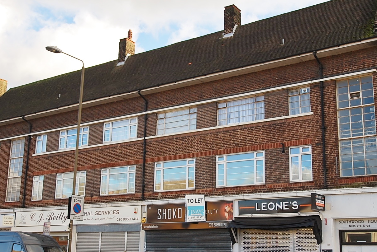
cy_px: 149
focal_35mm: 48
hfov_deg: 41.1
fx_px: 503
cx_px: 188
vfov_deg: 28.1
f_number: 5.6
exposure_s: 1/125
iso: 100
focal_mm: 20
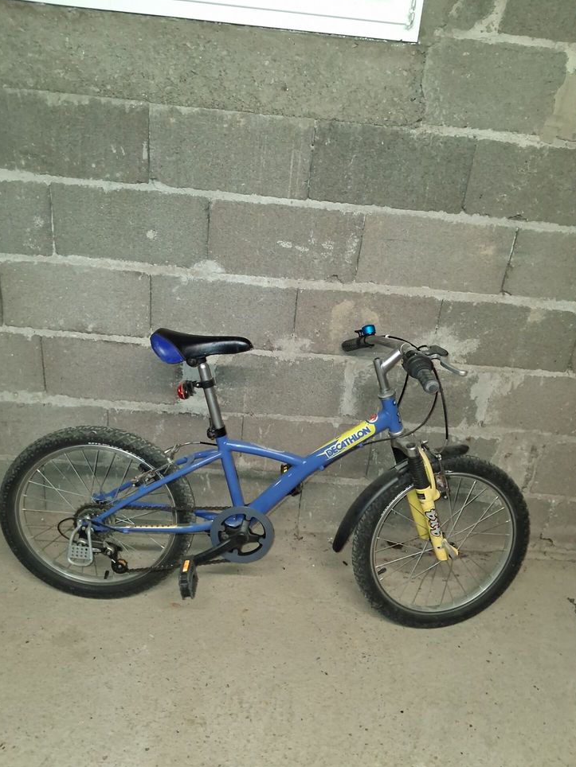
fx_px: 621
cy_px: 372
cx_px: 281
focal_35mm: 28
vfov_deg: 63.4
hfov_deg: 49.7
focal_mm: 4
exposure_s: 1/33
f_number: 1.8
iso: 500
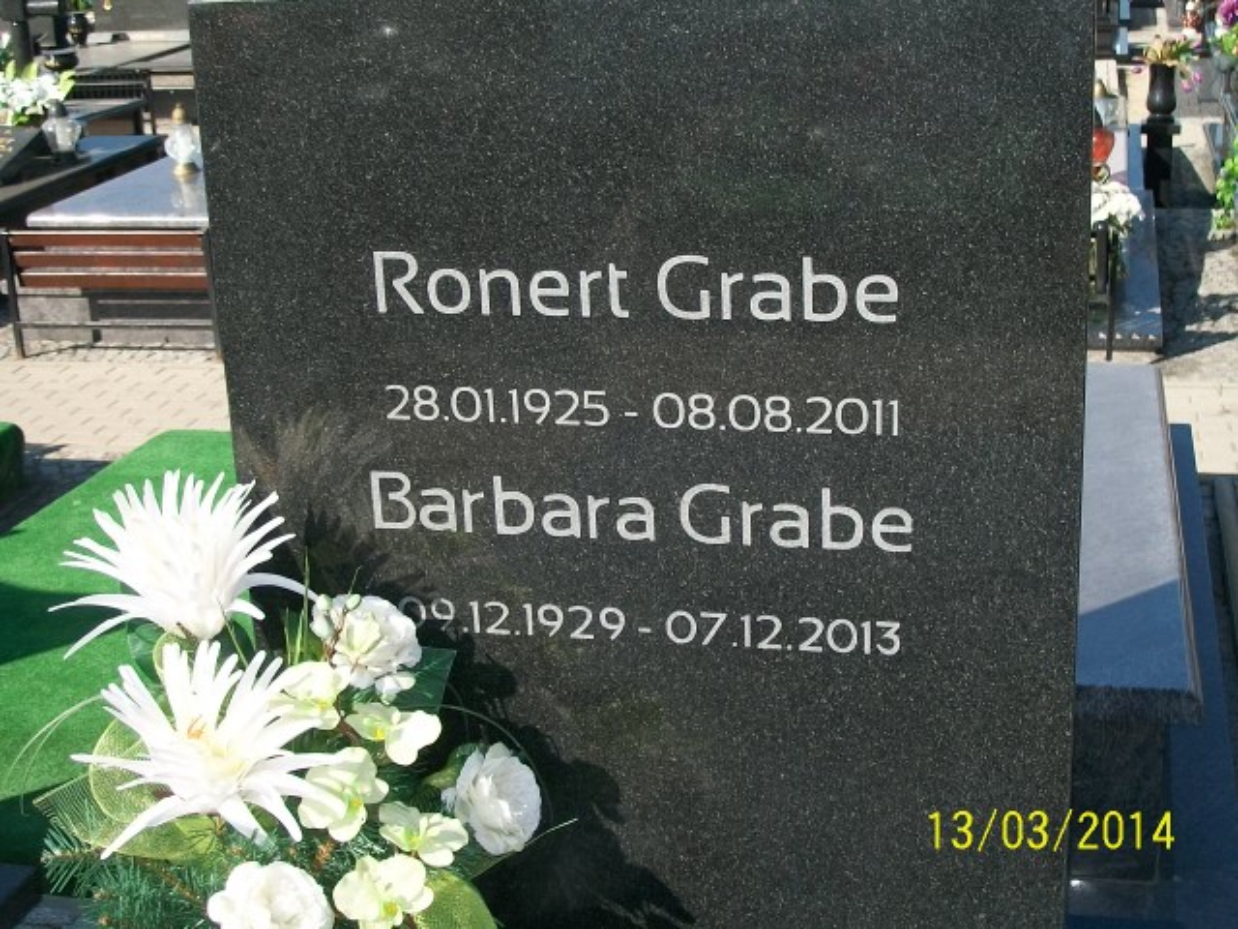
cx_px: 619
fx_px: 2003
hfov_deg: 34.3
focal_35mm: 56
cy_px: 464
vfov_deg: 26.1
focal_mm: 9.4
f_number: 3.4
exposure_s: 1/640
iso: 80
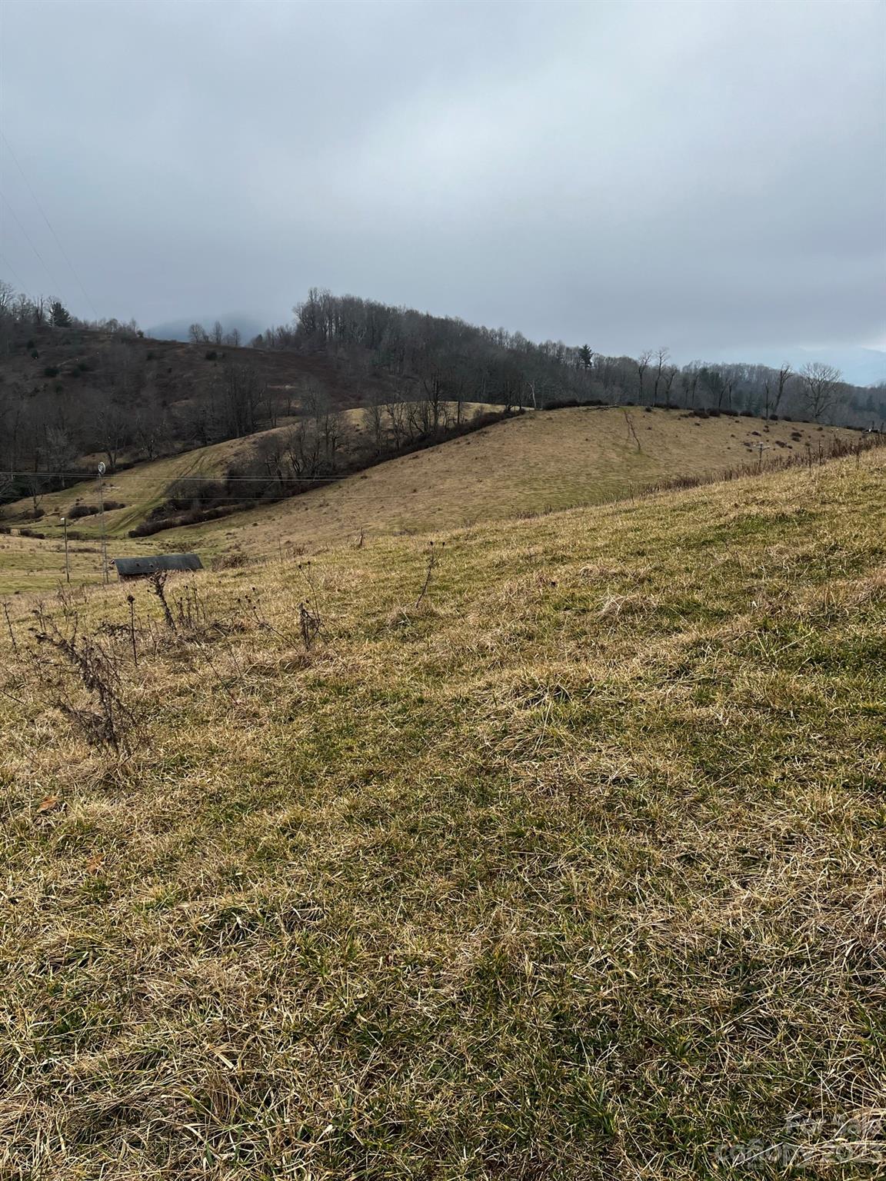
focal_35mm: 26
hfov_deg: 53.1
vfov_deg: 67.3
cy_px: 590
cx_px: 443
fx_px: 887
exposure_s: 1/891
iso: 50
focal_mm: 5.1
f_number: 1.6
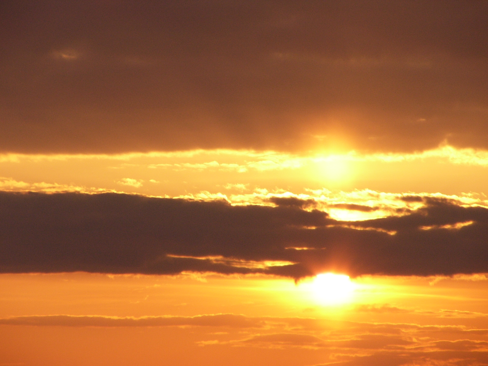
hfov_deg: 6.4
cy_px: 183
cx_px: 244
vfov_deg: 4.8
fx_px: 4356
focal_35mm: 309
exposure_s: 1/400
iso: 50
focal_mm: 40.6
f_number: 4
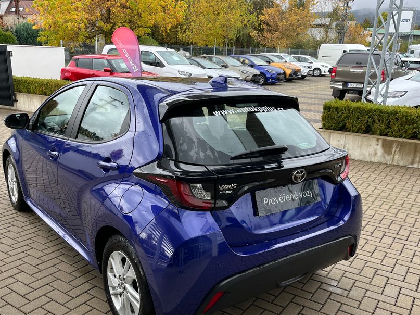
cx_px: 185
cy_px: 183
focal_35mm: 33
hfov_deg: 55.2
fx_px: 400
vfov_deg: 42.8
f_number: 1.6
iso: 40
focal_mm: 5.1
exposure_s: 1/242
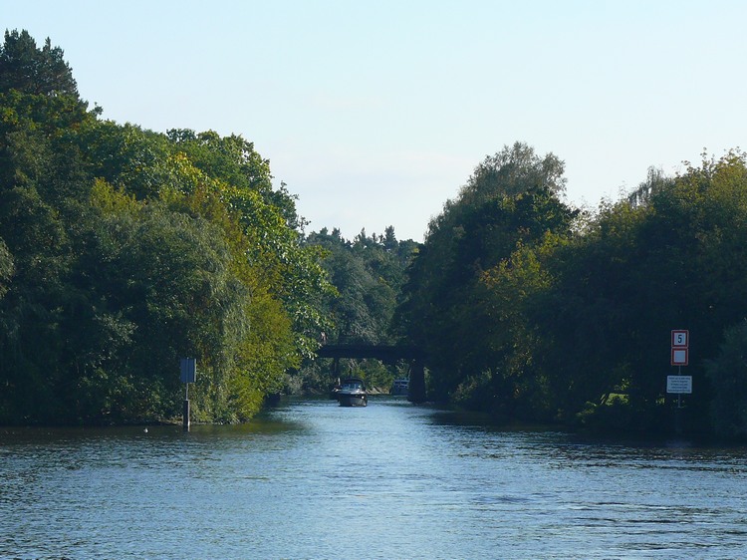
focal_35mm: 165
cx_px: 374
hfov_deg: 12.0
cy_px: 280
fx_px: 3559
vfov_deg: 9.0
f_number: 5
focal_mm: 24.5
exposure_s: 1/200
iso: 100
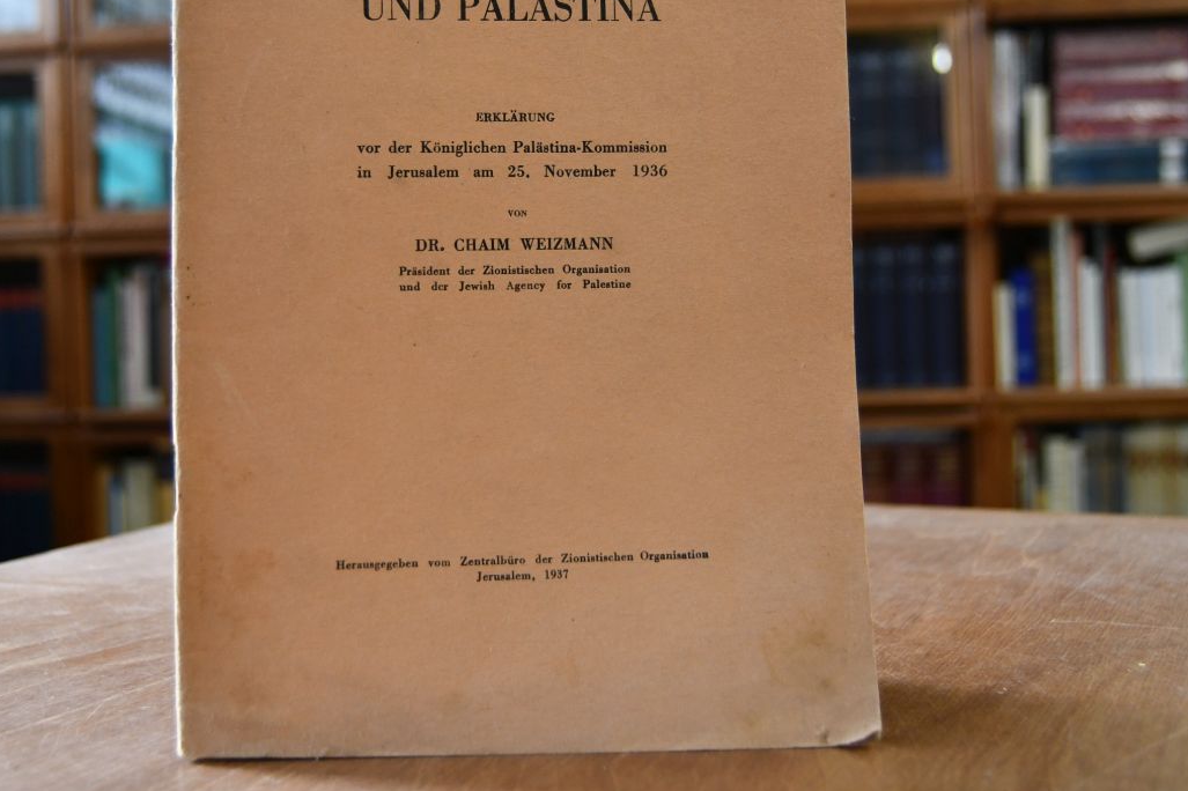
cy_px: 262
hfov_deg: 43.5
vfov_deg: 29.6
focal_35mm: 45
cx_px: 507
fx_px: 1484
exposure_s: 1/125
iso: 900
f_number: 3.5
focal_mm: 22
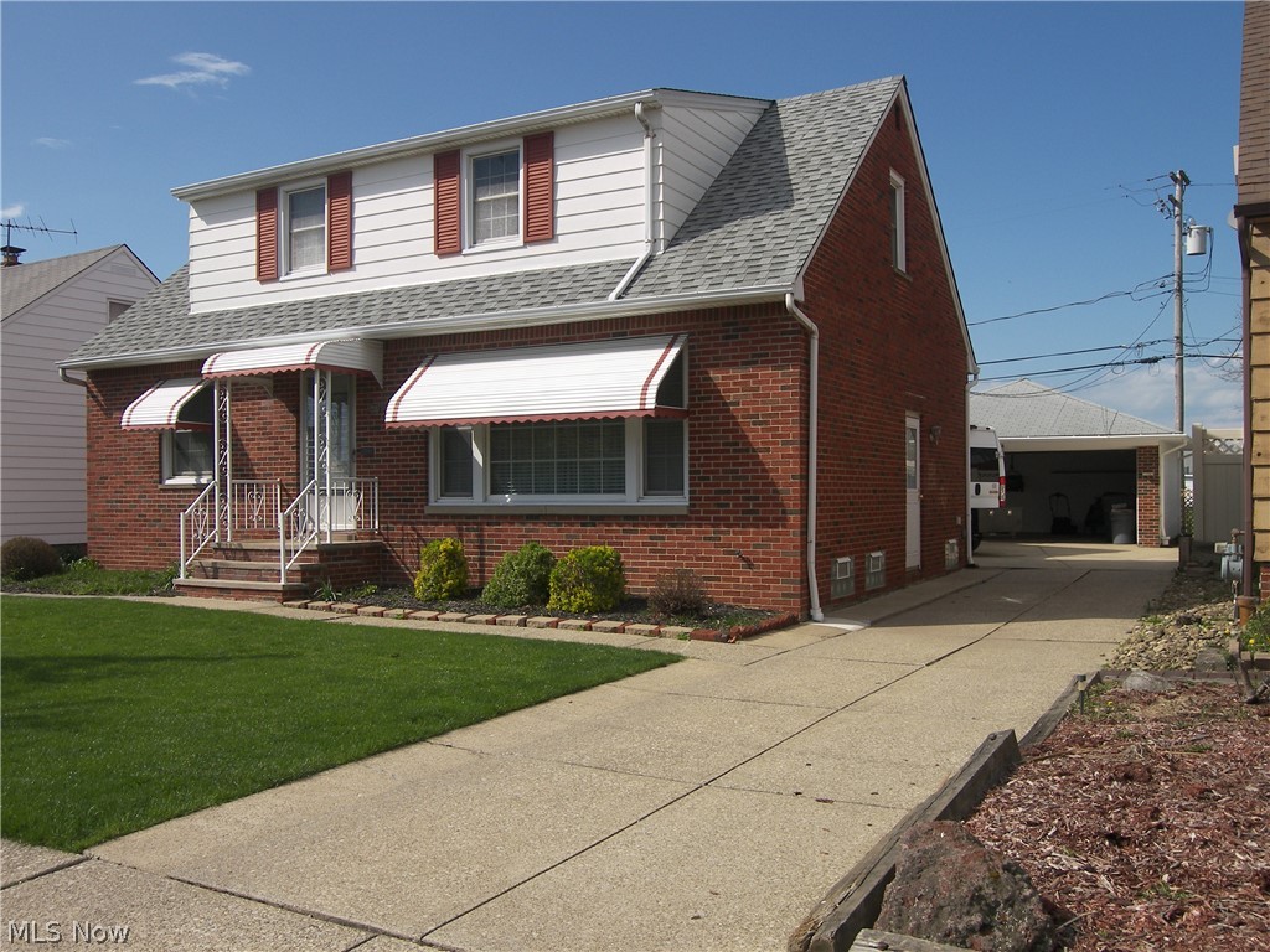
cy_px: 476
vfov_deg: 46.8
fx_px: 1101
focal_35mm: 30
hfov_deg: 60.0
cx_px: 635
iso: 50
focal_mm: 6.4
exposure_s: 1/1250
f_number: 3.2
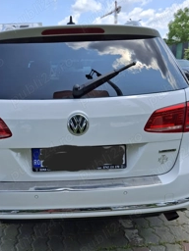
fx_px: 284
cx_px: 76
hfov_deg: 36.7
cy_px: 173
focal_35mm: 39
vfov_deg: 46.9
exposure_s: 1/1250
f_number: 1.8
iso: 25
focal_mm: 4.69
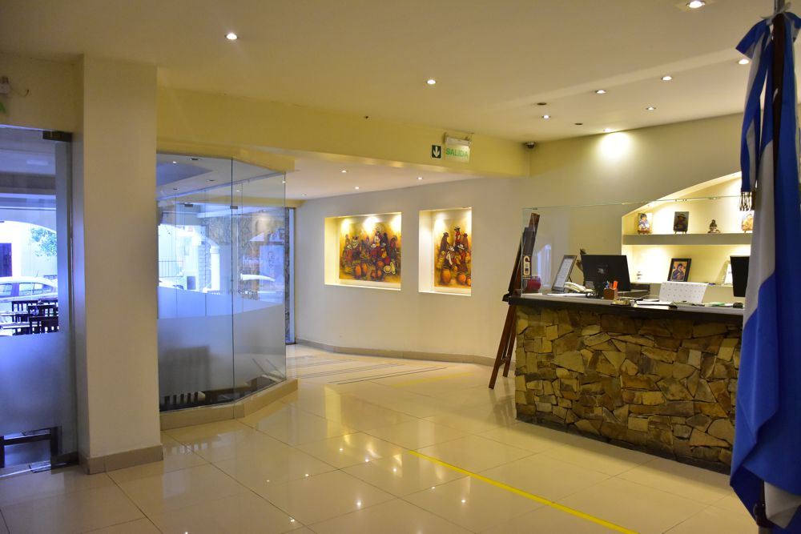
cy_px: 267
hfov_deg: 67.4
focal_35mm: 27
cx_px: 400
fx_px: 601
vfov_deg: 47.9
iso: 2000
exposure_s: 1/160
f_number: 4
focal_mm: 18
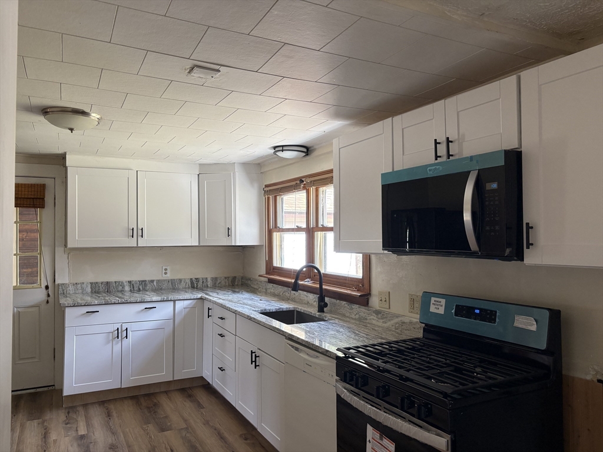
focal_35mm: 26
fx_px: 453
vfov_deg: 53.1
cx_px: 302
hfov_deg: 67.3
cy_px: 226
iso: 125
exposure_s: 1/107
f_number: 1.6
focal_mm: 5.96
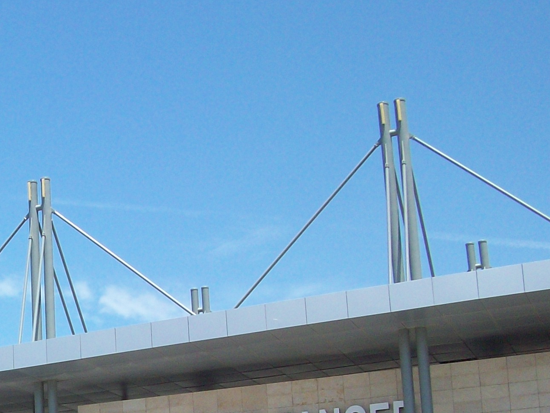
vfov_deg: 17.6
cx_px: -48
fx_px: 1287
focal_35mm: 81
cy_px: 445
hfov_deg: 22.8
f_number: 5.5
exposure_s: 1/296
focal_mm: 5.7
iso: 80
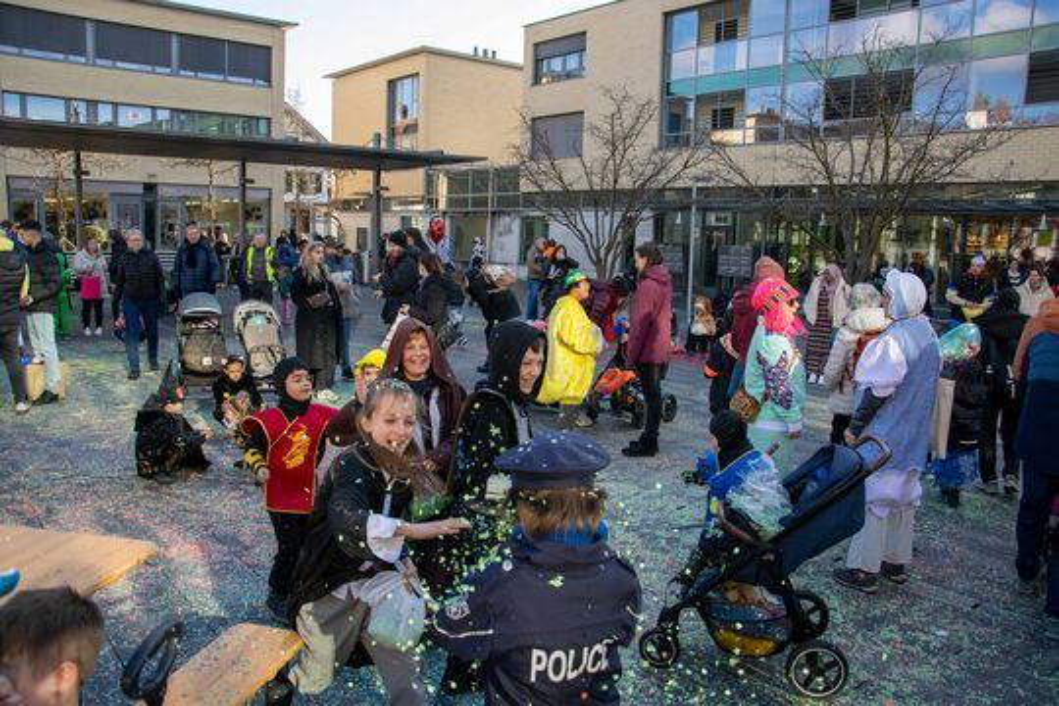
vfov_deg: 47.9
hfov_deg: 67.4
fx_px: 794
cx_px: 530
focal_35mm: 27
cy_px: 353
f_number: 4
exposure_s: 1/1000
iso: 560
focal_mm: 18
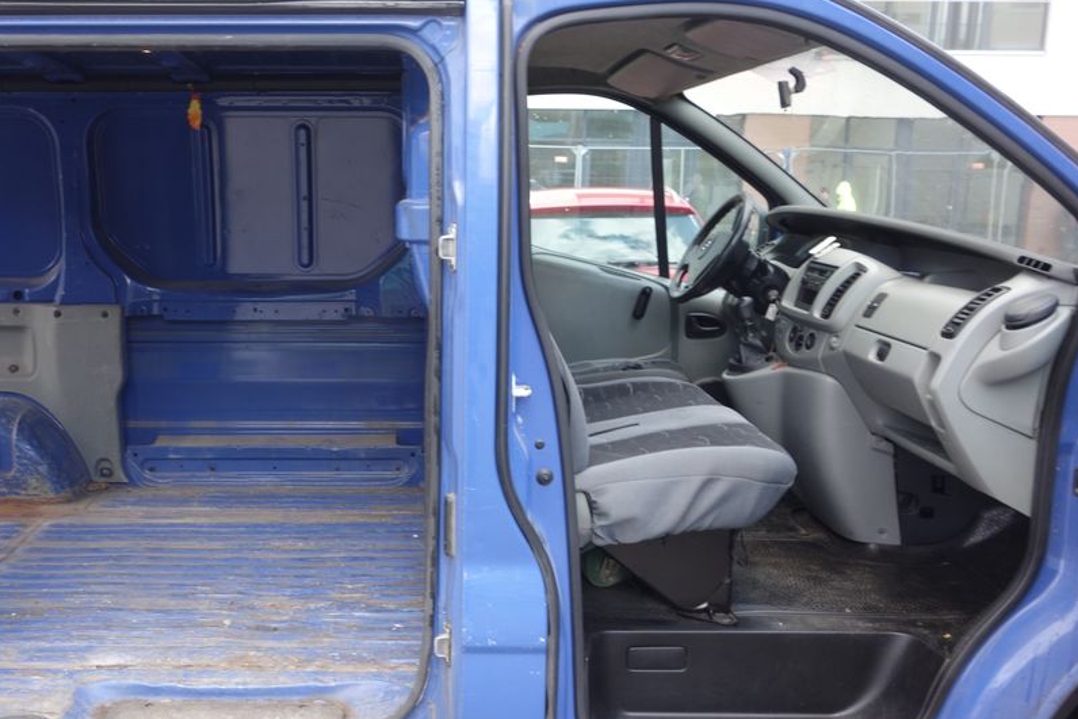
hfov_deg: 52.6
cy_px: 370
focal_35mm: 36
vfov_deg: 36.9
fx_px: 1078
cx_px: 410
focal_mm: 10.4
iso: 125
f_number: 5
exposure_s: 1/30
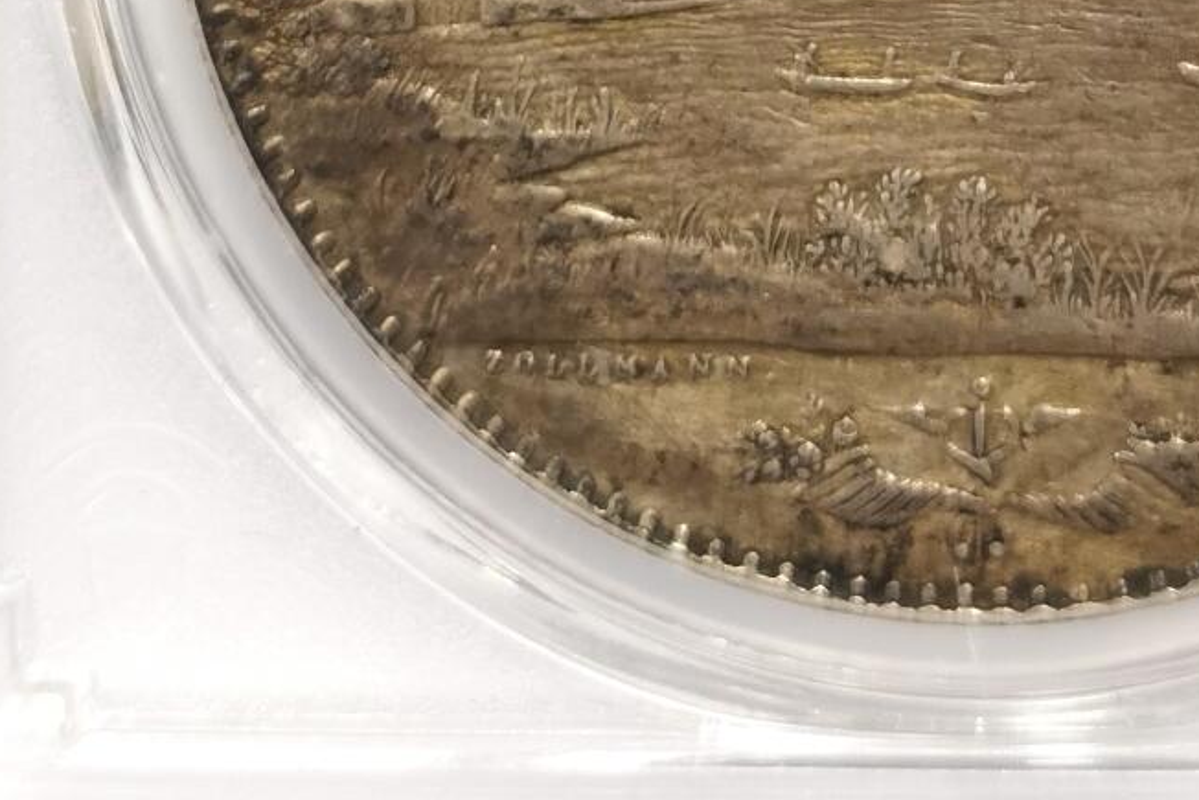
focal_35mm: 155
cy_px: -662
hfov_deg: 13.2
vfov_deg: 8.5
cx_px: 995
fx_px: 5163
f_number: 16
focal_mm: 5.56
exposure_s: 1/100
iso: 200
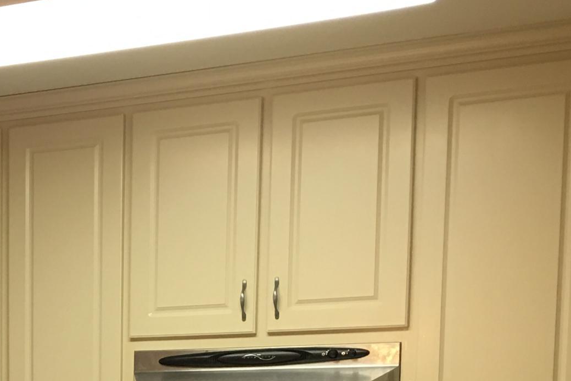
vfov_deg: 14.6
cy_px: 582
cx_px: -125
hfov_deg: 21.6
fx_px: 1380
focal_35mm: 87
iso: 40
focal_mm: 4.15
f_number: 2.2
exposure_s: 1/15
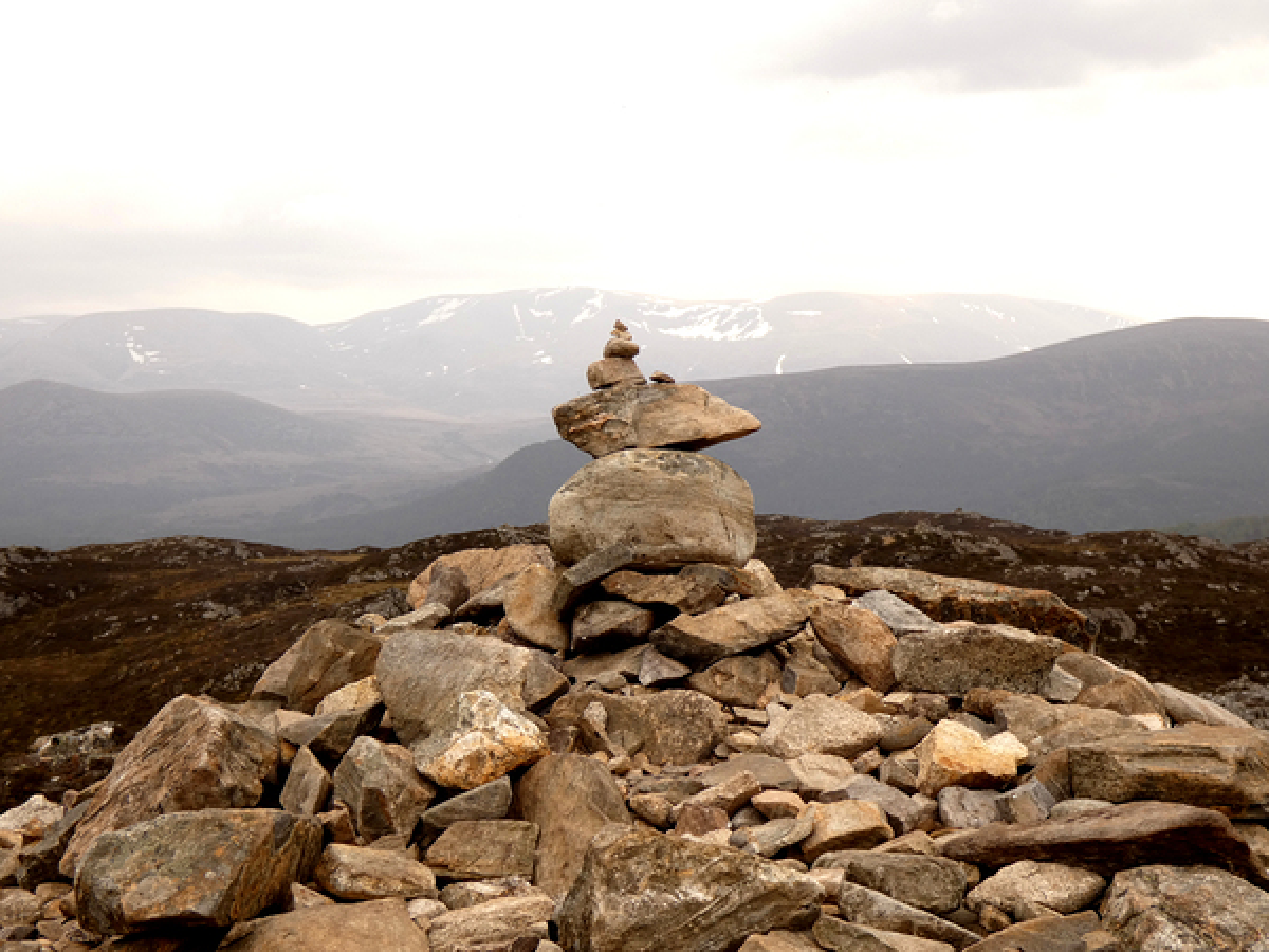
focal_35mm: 85
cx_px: 634
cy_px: 476
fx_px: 3116
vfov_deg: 17.4
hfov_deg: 23.0
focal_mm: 15.2
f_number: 4.6
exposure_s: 1/400
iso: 80
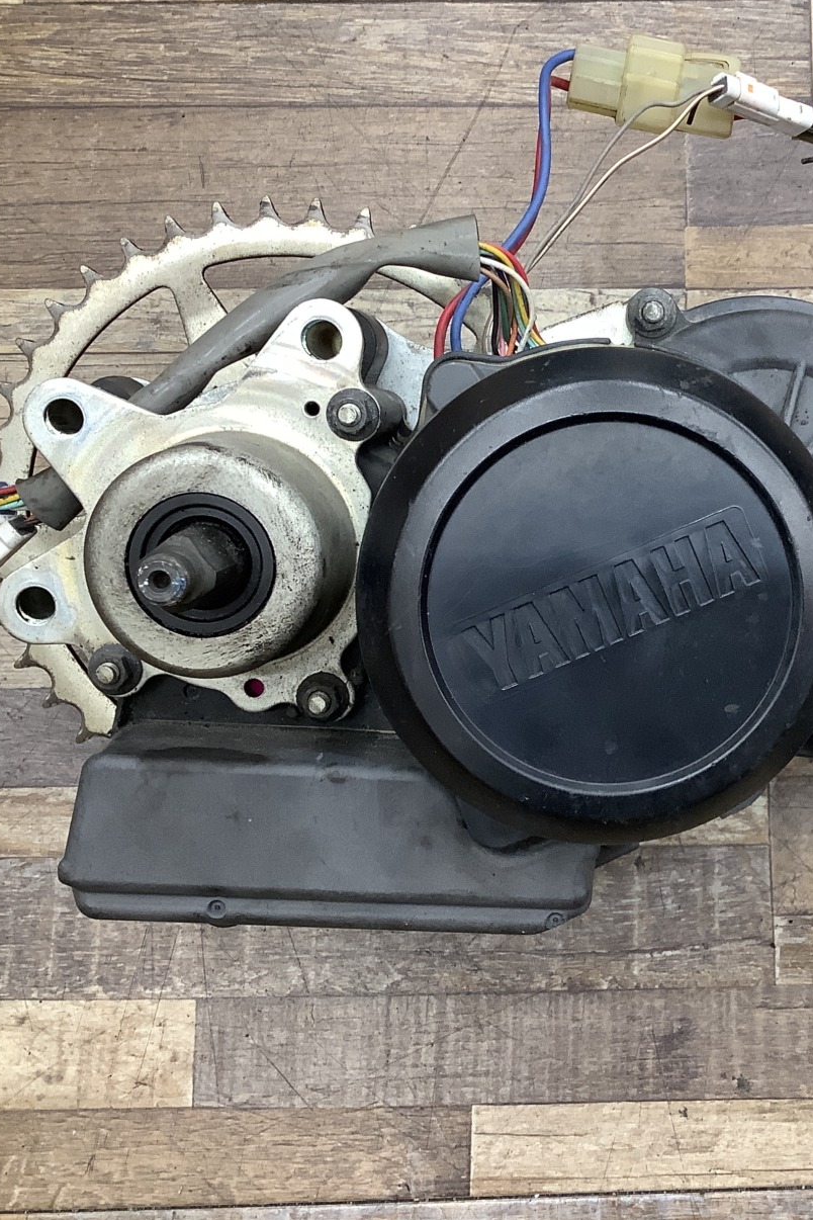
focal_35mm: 44
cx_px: 646
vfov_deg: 44.5
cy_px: 604
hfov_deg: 29.8
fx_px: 1490
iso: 125
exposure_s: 1/50
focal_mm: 3.3
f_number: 2.4
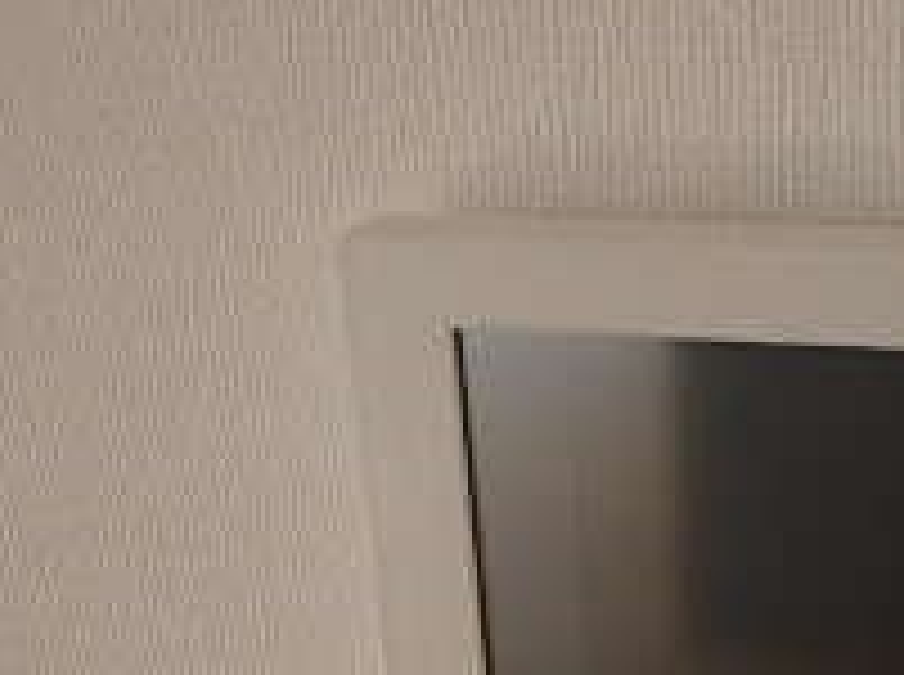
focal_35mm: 67
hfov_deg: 28.3
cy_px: 819
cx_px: 747
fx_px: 1747
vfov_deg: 20.4
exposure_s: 1/30
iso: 200
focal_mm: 3.7
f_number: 3.5
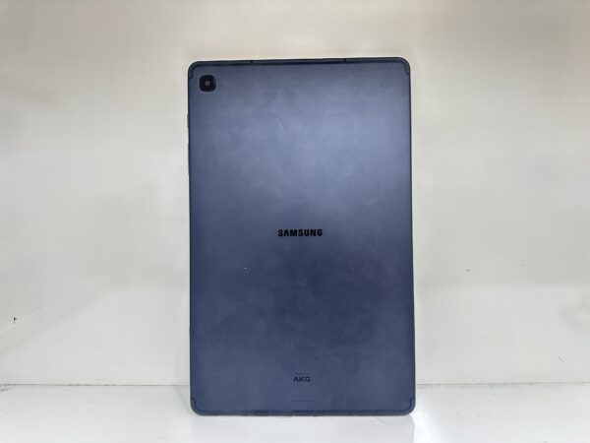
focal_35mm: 24
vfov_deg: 56.8
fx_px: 409
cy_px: 222
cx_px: 295
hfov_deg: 71.6
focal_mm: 6.86
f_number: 1.78
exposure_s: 1/50
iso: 250
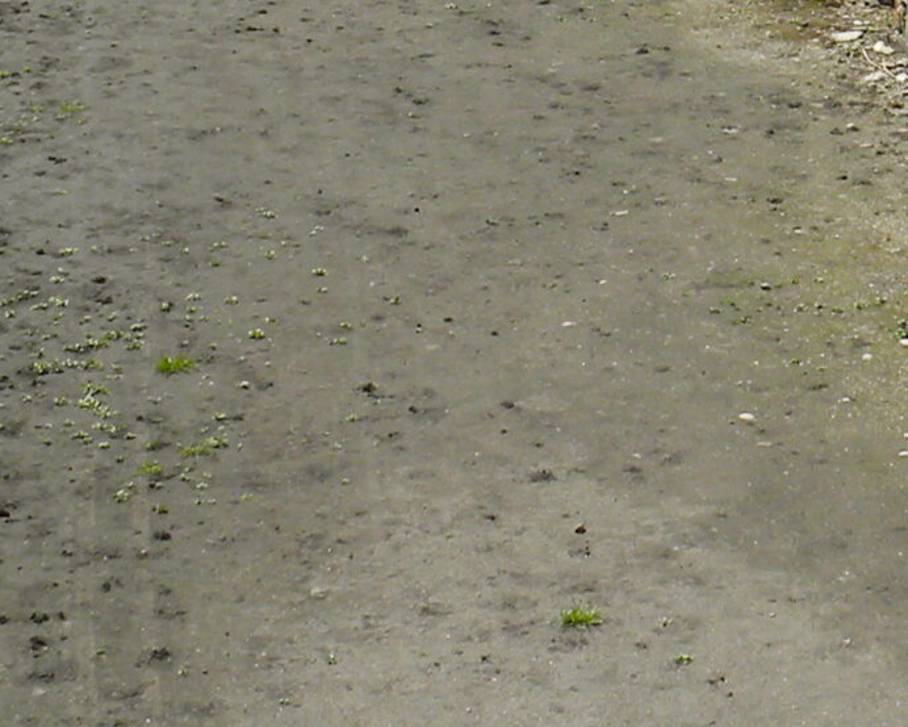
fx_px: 2526
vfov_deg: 16.0
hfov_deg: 20.0
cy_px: -21
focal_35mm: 94
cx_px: 790
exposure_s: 1/276
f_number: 6.3
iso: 64
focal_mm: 4.6
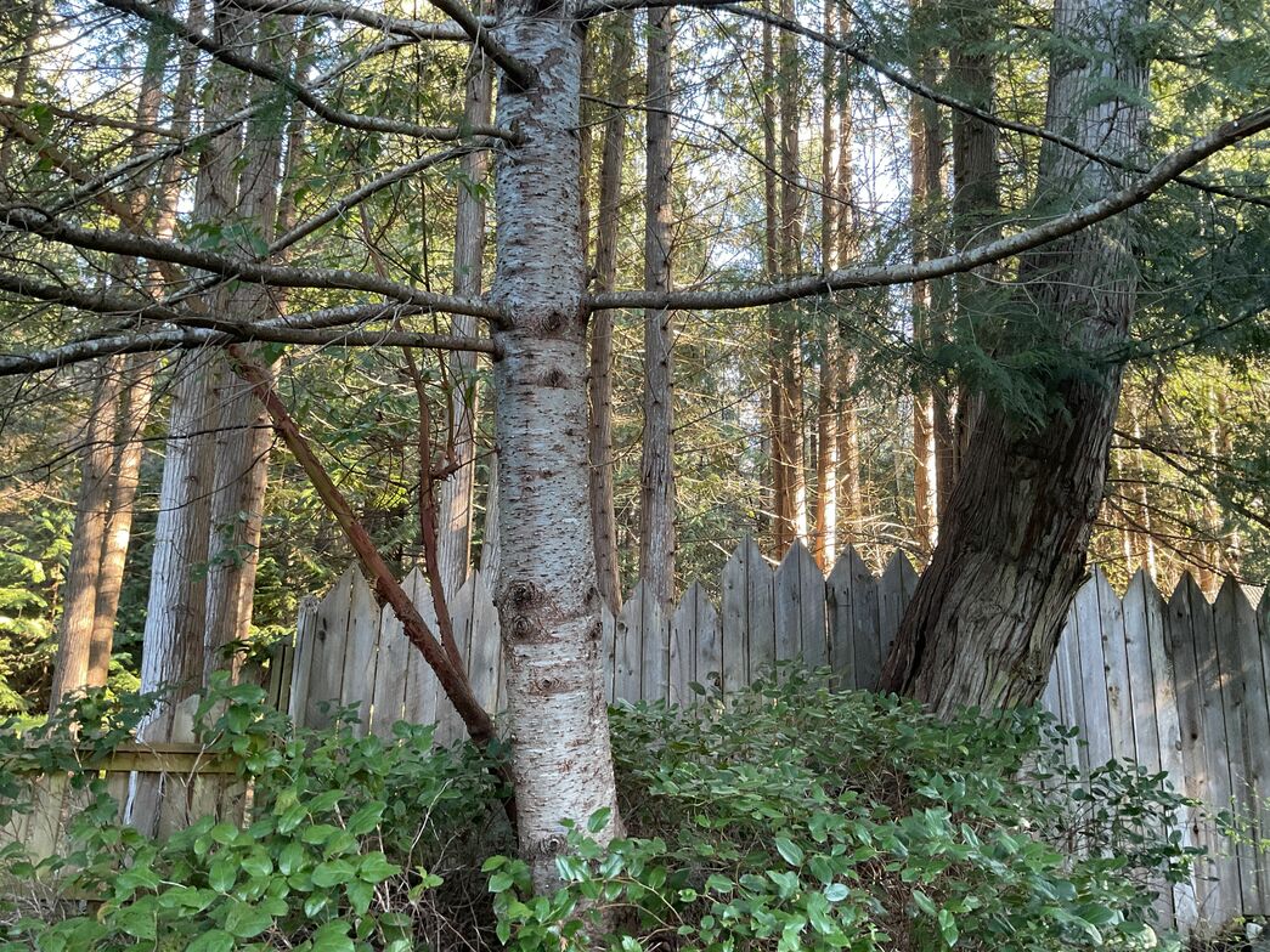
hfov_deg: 61.7
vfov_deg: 48.2
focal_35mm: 29
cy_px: 476
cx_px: 635
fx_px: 1064
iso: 125
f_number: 1.8
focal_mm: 3
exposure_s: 1/60
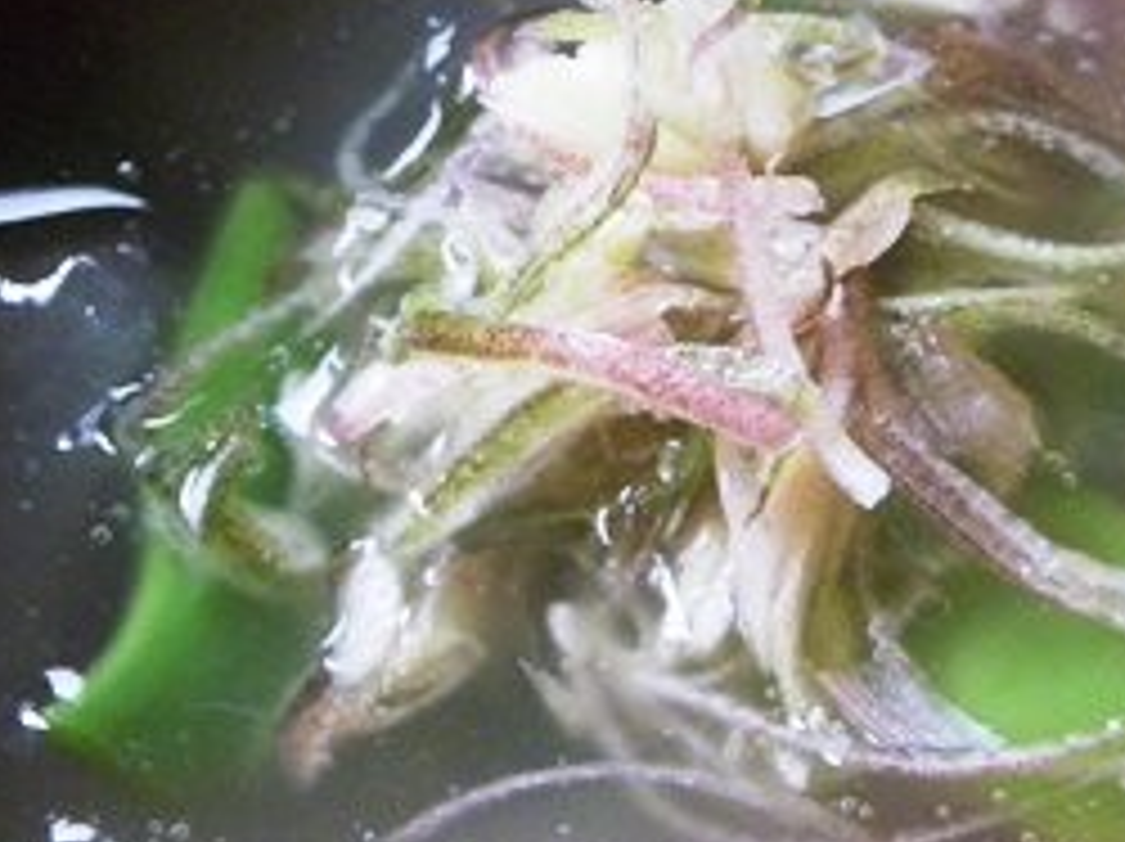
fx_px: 4481
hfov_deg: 14.3
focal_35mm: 138
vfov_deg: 10.7
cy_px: 405
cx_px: 549
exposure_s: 1/50
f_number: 4.8
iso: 800
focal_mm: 13.7
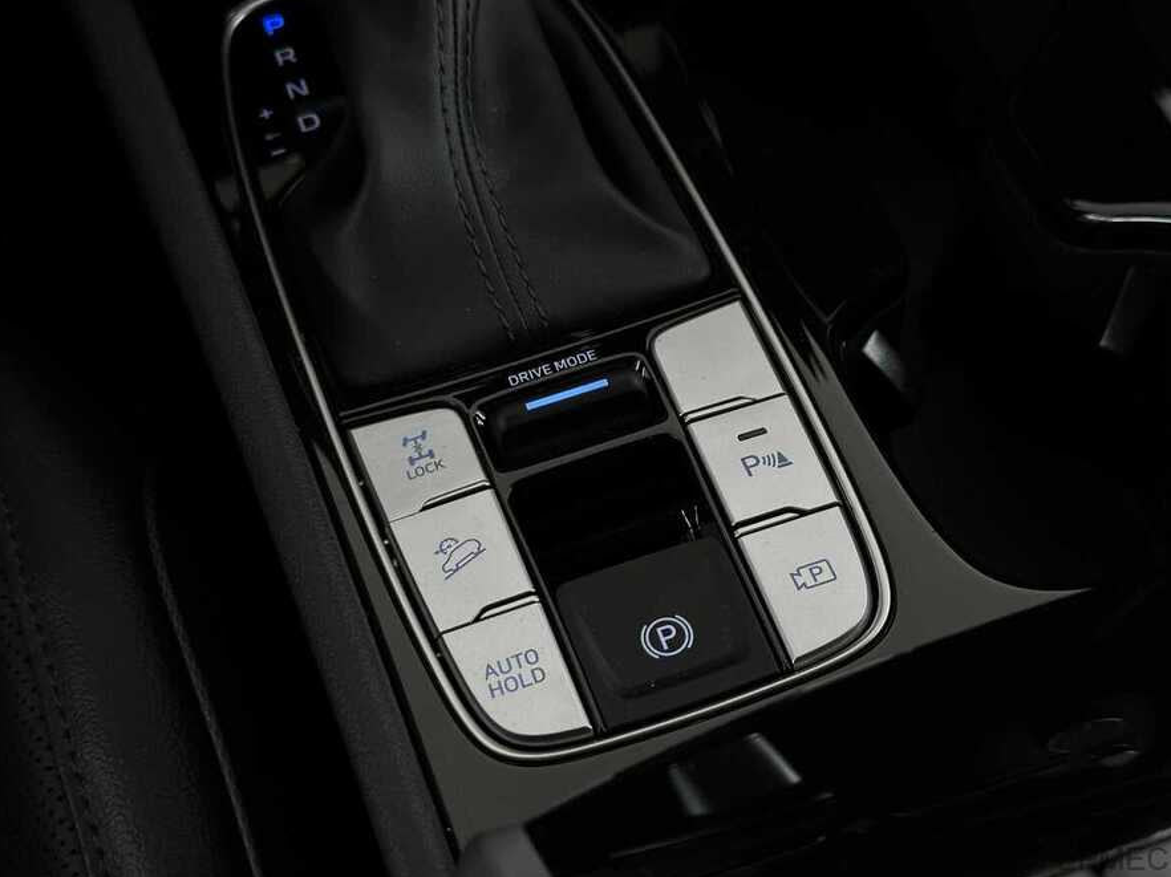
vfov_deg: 29.7
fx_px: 1657
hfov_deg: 38.9
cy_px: 437
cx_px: 584
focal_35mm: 49
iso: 100
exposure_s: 1/50
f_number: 1.78
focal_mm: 6.86
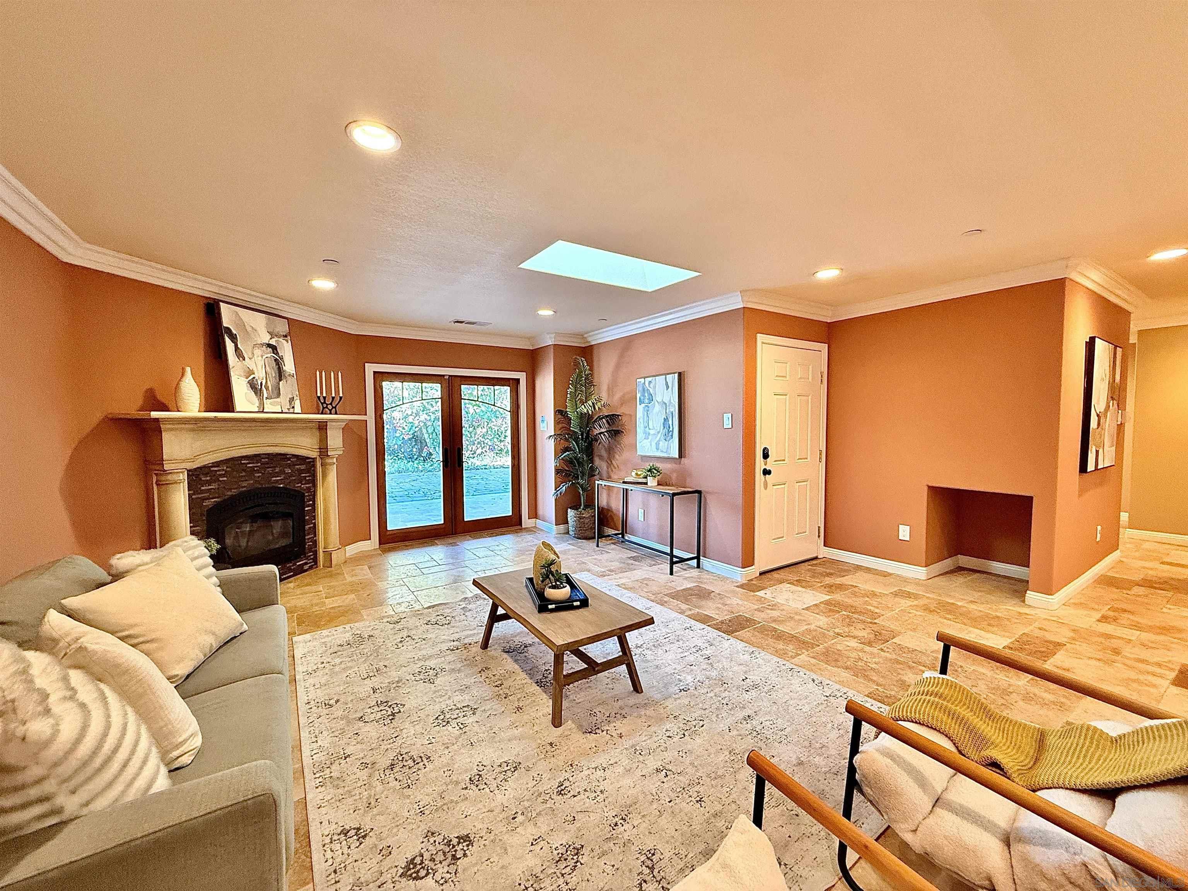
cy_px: 446
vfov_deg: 85.7
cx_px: 594
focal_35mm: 14
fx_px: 480
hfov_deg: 102.1
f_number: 2.2
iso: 400
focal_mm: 2.22
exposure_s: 1/60
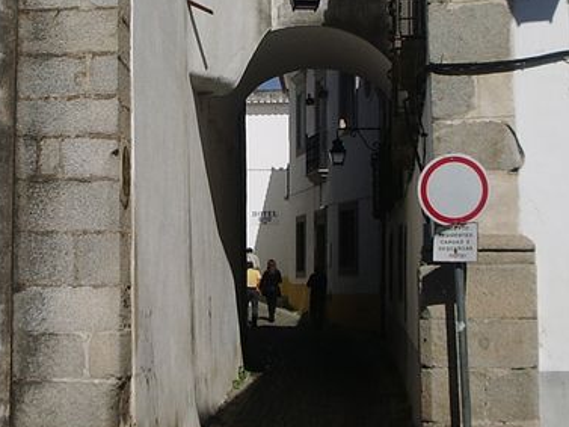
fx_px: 1562
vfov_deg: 15.5
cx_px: 211
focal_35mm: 95
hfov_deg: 20.6
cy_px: 77
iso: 50
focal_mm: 5.8
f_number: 4.3
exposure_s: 1/1500
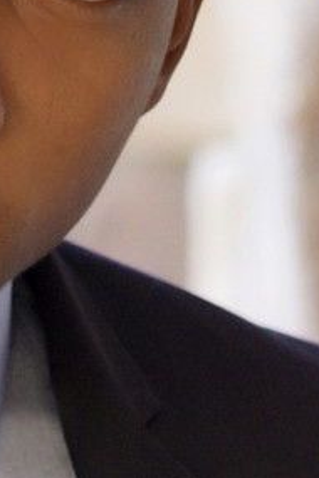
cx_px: -79
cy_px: 44
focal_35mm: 532
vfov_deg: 3.9
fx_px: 7075
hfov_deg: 2.6
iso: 400
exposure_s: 1/250
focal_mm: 135
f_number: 4
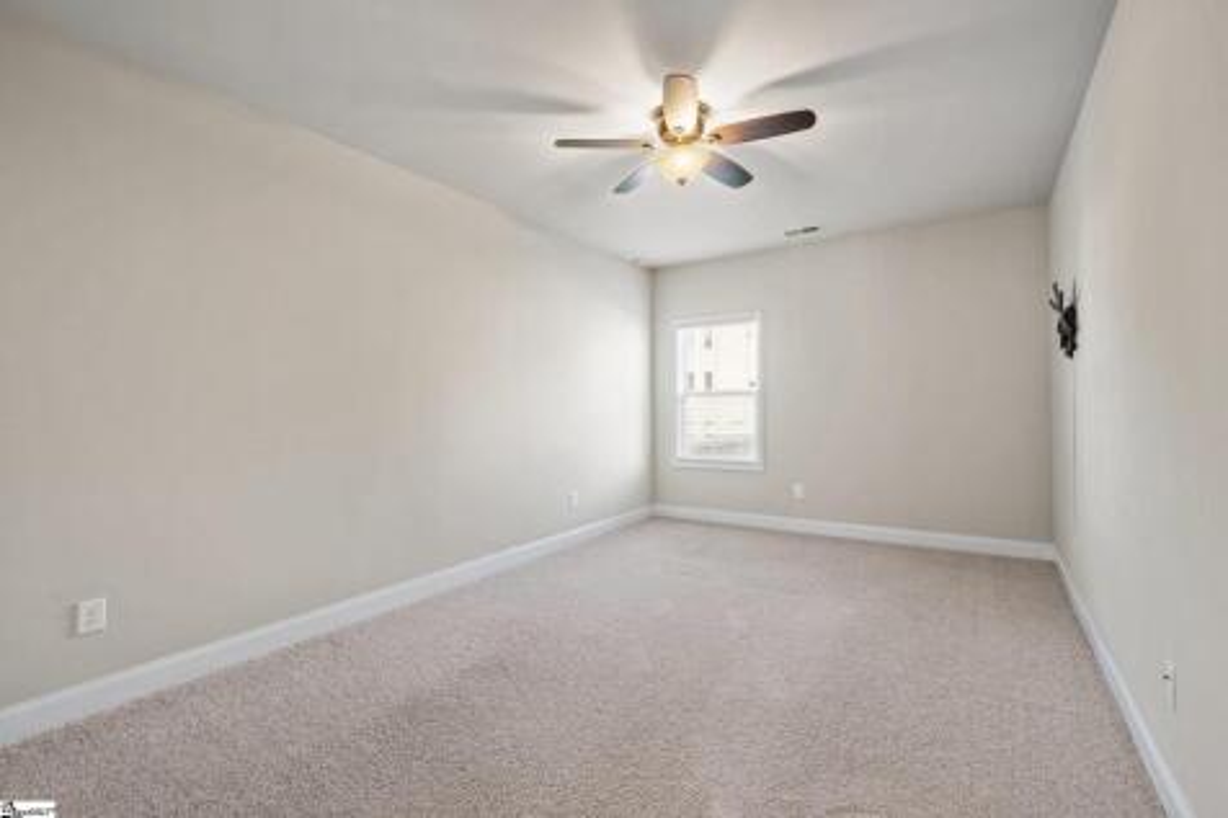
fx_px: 511
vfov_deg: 77.3
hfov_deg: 100.4
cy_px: 409
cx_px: 614
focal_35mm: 15
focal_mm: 15
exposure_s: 1/1.67
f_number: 8
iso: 320
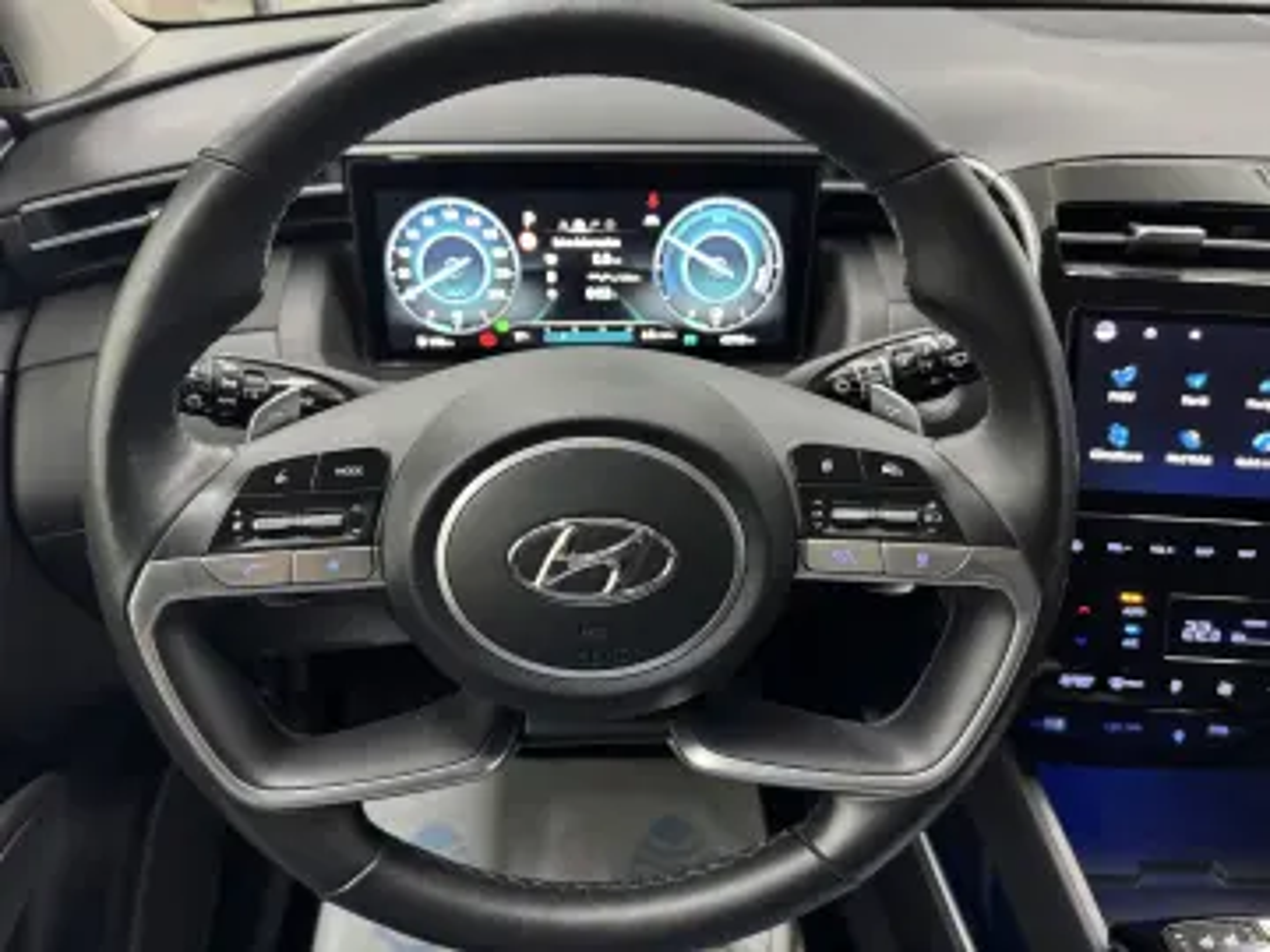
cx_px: 635
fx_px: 881
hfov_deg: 71.6
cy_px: 476
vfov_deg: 56.8
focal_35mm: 24
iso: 640
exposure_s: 1/33
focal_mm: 6.76
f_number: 1.78
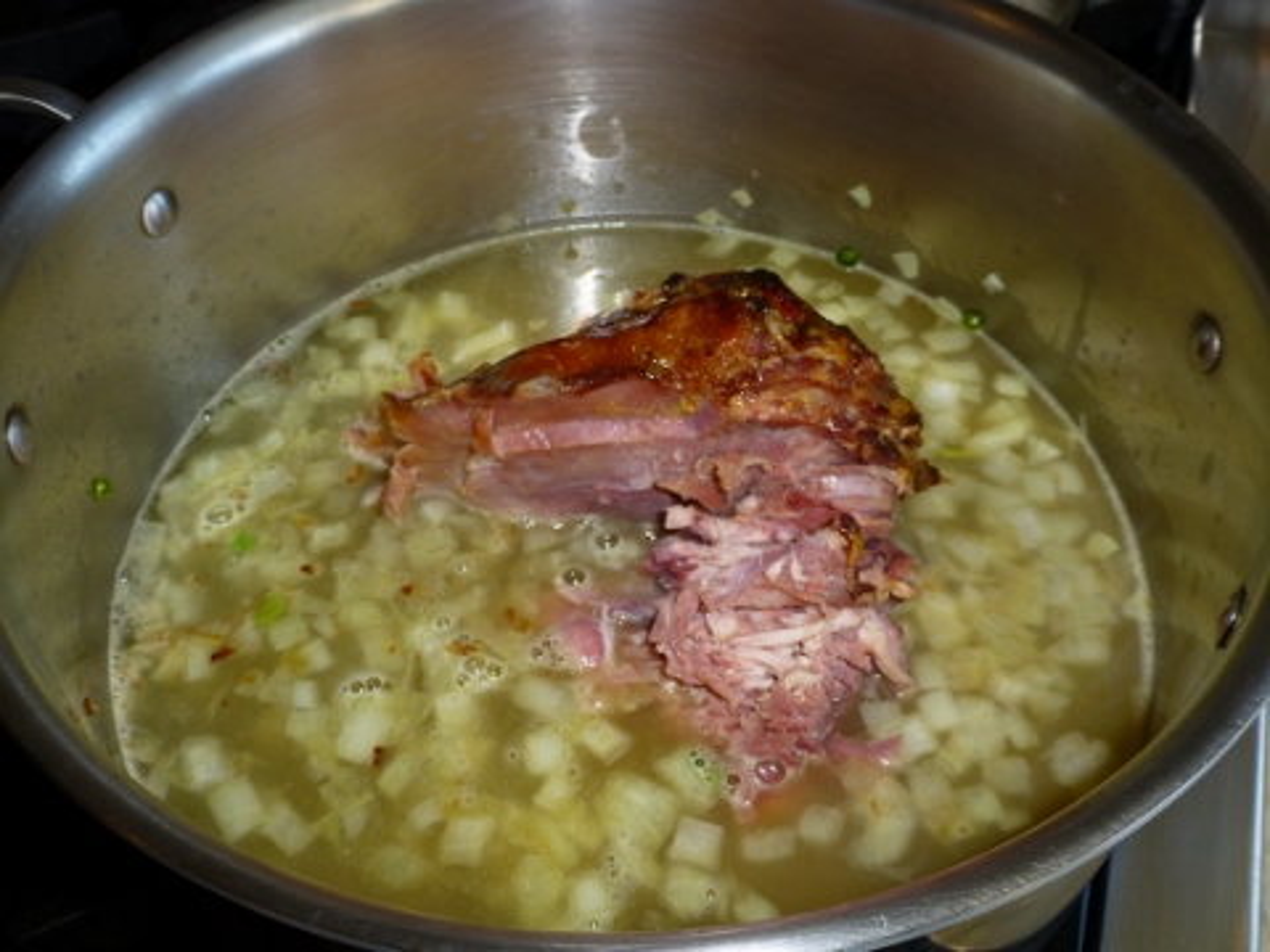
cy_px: 476
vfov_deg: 41.8
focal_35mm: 34
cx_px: 635
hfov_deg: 54.0
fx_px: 1247
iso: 100
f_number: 3.7
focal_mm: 6.1
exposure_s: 1/60
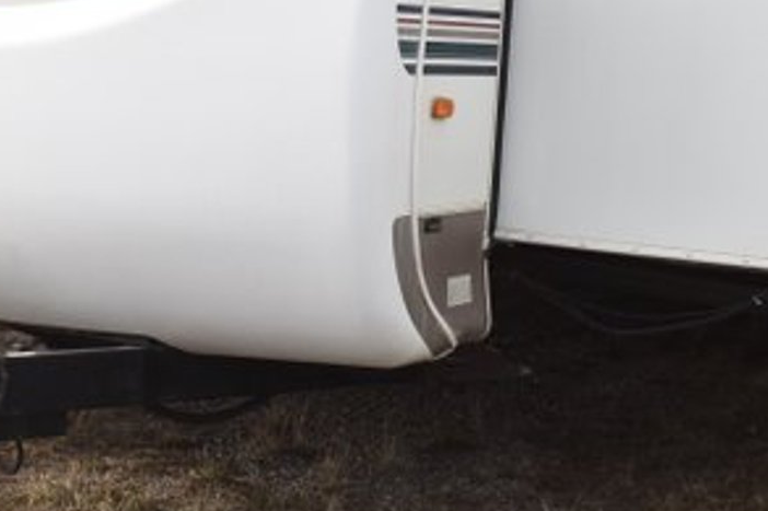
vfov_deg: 13.2
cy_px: 6
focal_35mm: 102
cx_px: 358
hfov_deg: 20.0
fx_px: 2174
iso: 100
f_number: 6.3
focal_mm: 28
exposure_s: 1/200
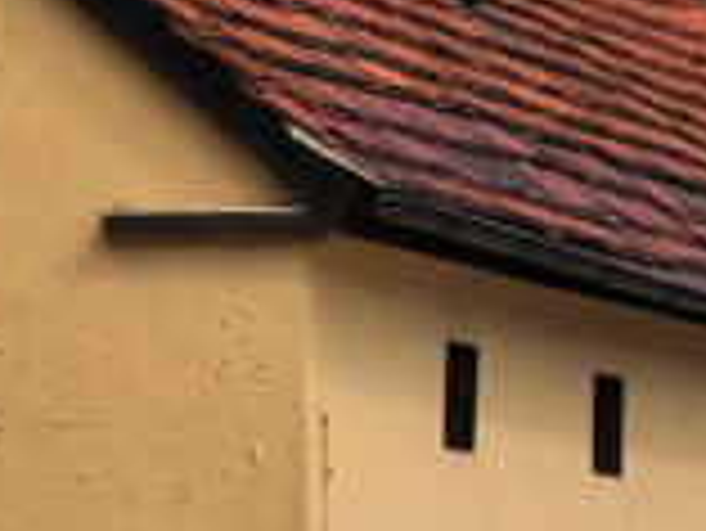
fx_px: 8981
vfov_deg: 3.4
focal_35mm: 440
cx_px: 238
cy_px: 277
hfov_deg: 4.5
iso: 200
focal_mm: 48
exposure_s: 1/800
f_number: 14
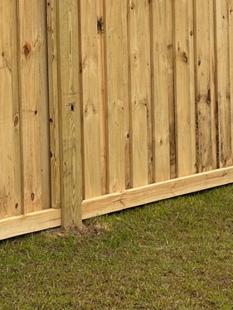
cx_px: -21
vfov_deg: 12.7
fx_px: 1381
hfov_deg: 9.6
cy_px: 28
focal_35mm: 154
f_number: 1.78
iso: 64
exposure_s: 1/560
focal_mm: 6.76
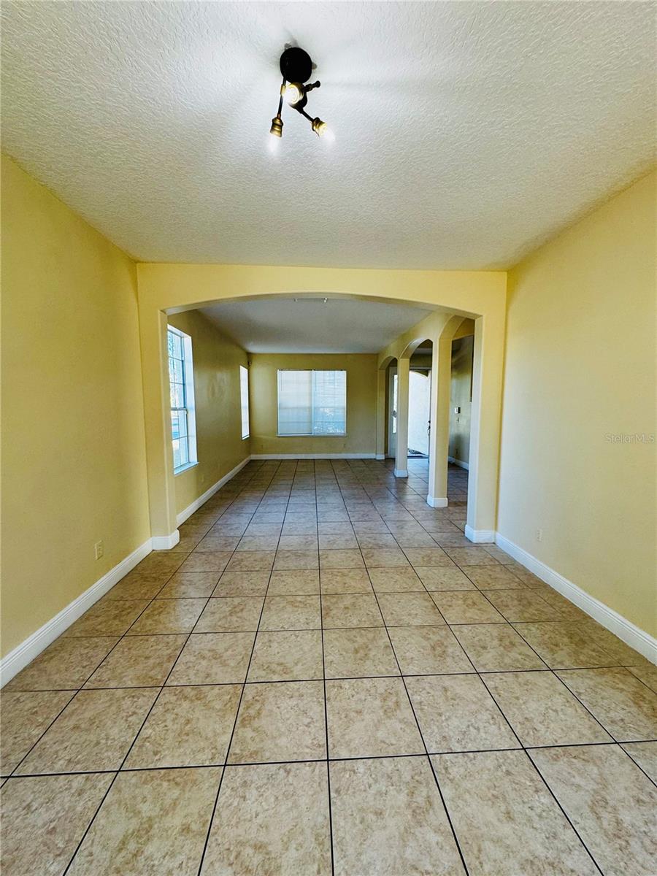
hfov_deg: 85.7
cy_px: 438
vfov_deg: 102.1
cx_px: 328
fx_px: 354
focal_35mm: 14
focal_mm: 2.22
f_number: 2.2
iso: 125
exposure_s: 1/120
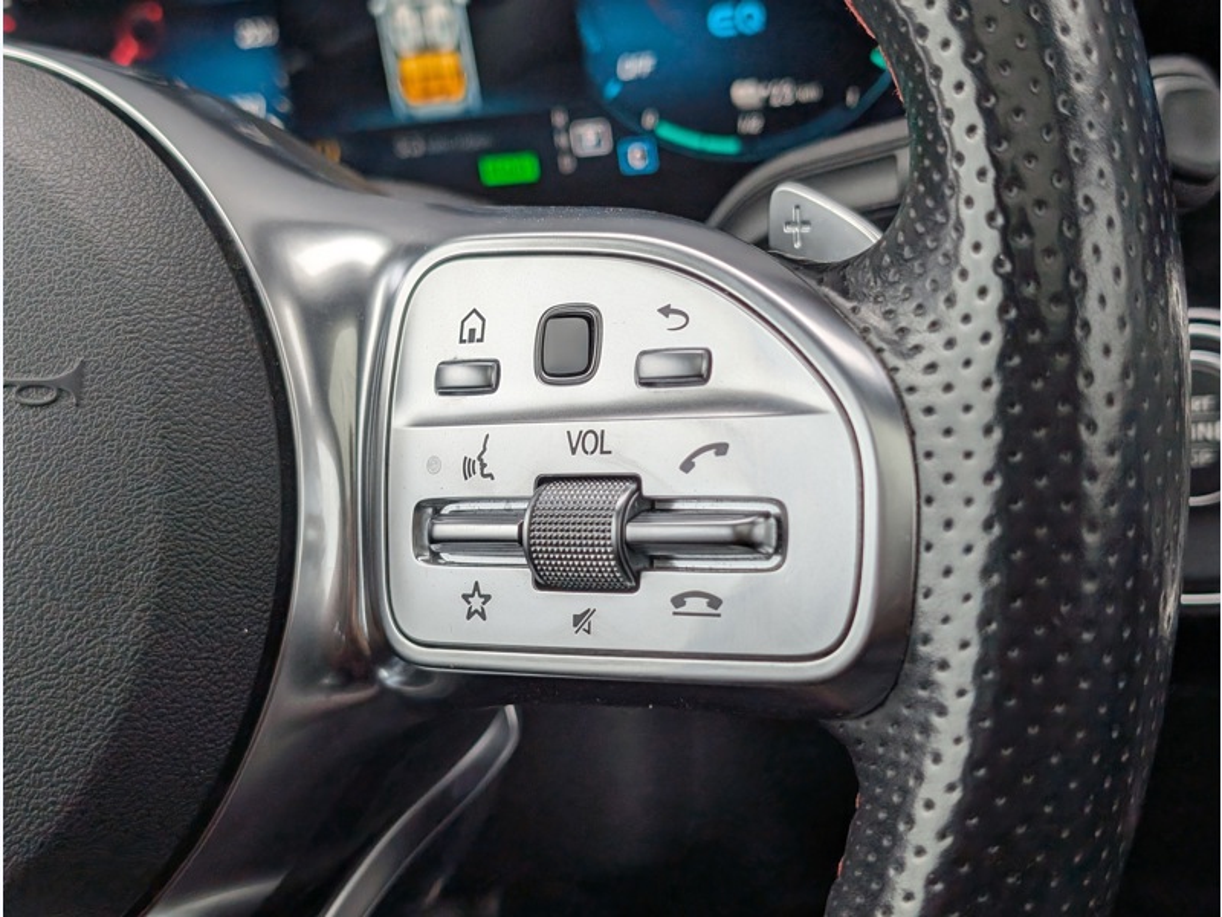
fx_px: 1730
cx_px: 611
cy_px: 458
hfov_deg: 38.9
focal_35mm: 49
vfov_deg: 29.7
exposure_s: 1/218
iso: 23
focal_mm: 6.9
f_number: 1.68
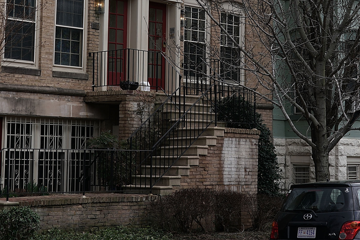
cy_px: 40
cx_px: 207
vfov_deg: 13.5
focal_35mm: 101
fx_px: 1010
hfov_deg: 20.2
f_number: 6.3
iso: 200
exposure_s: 1/250
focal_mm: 50
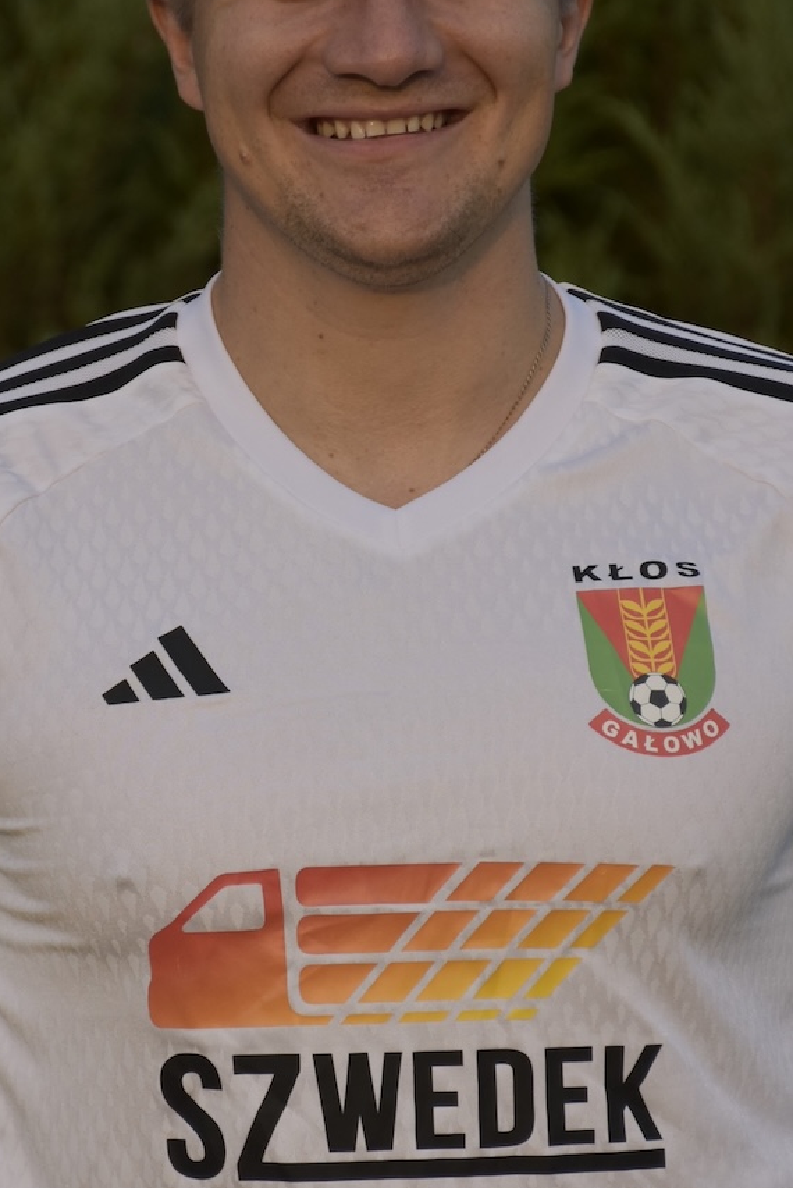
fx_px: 8682
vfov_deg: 7.8
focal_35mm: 263
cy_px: 559
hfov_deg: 5.2
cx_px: 390
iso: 125
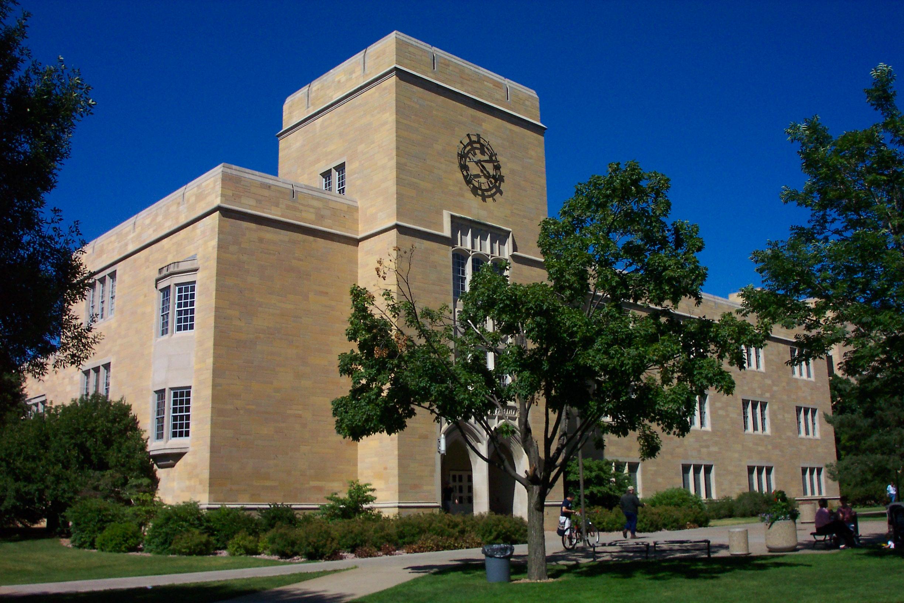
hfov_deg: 54.4
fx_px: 879
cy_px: 302
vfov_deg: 37.9
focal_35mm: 35
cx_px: 452
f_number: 9.5
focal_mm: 7.5
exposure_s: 1/350
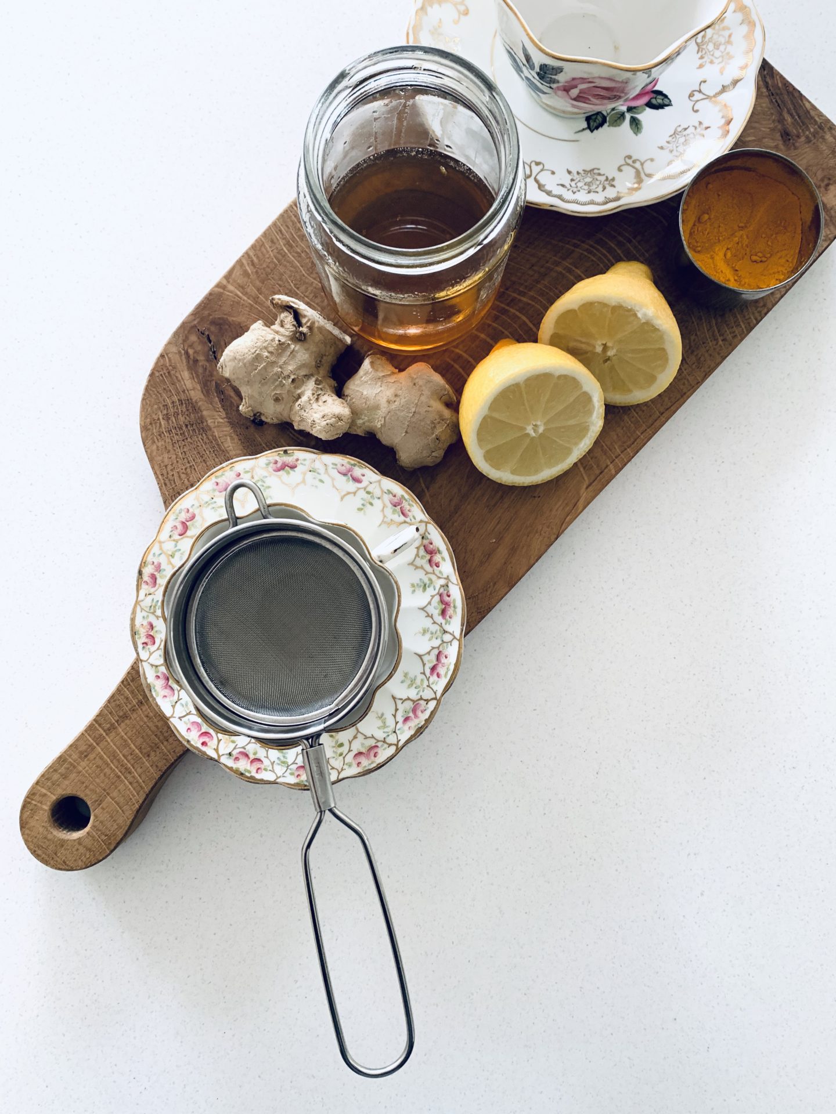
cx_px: 418
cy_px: 557
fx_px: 837
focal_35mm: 26
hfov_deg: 53.1
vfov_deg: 67.3
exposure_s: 1/76
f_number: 1.8
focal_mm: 4.25
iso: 100
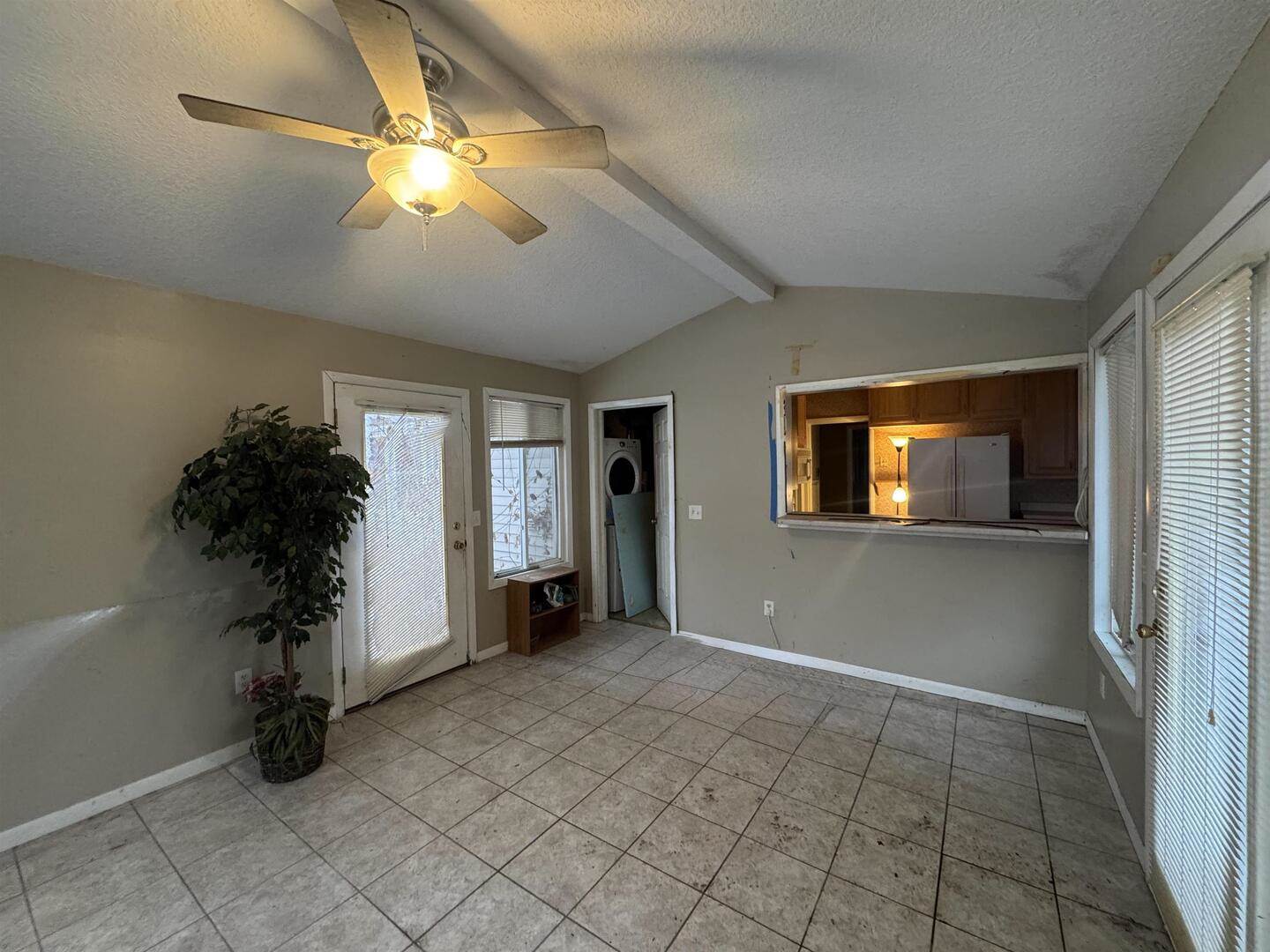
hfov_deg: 102.1
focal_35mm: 14
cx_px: 635
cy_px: 476
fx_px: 514
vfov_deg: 85.7
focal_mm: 2.22
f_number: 2.2
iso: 400
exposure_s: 1/60
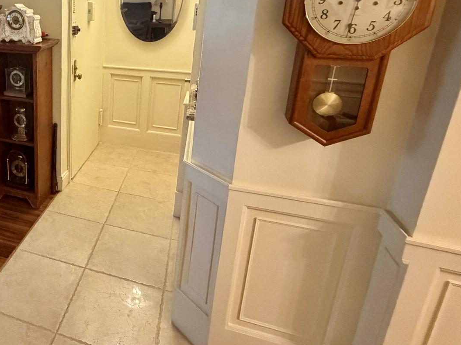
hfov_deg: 57.7
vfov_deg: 49.6
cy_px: 92
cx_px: 61
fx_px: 359
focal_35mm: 27
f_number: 2.2
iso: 1000
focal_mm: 2.22
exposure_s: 1/60
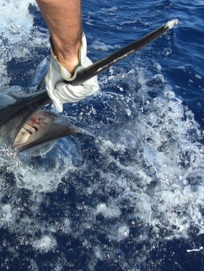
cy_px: 136
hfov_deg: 28.0
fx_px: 401
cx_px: 42
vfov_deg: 37.5
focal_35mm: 51
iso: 80
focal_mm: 7.9
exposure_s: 1/320
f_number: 4
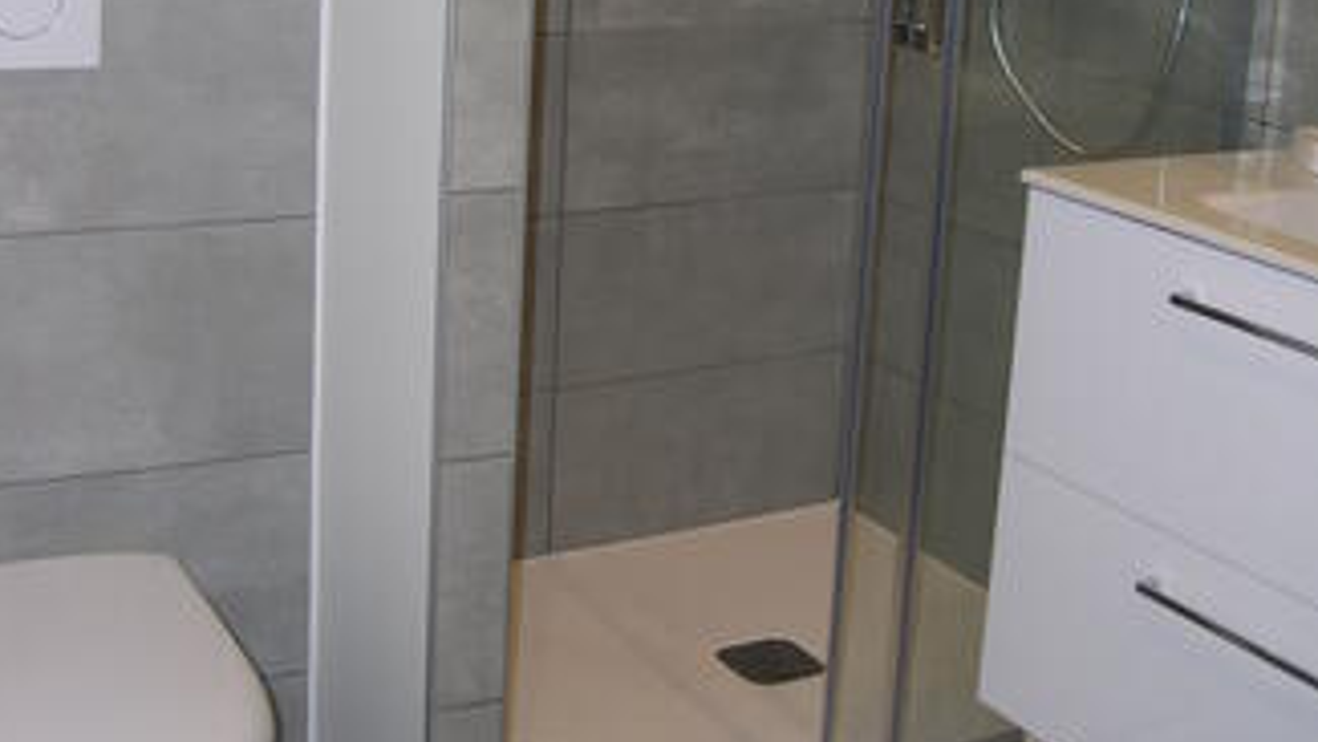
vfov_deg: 21.1
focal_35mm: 56
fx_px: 1958
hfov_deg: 37.2
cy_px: 89
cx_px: 653
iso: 100
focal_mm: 8
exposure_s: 1/60
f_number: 2.8
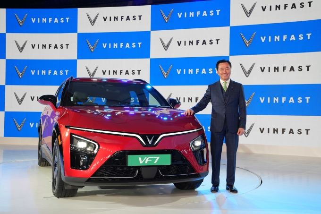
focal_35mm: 44
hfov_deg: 44.5
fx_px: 392
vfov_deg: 30.5
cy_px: 107
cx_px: 160
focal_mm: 44
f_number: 5.6
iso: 250
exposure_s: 1/100
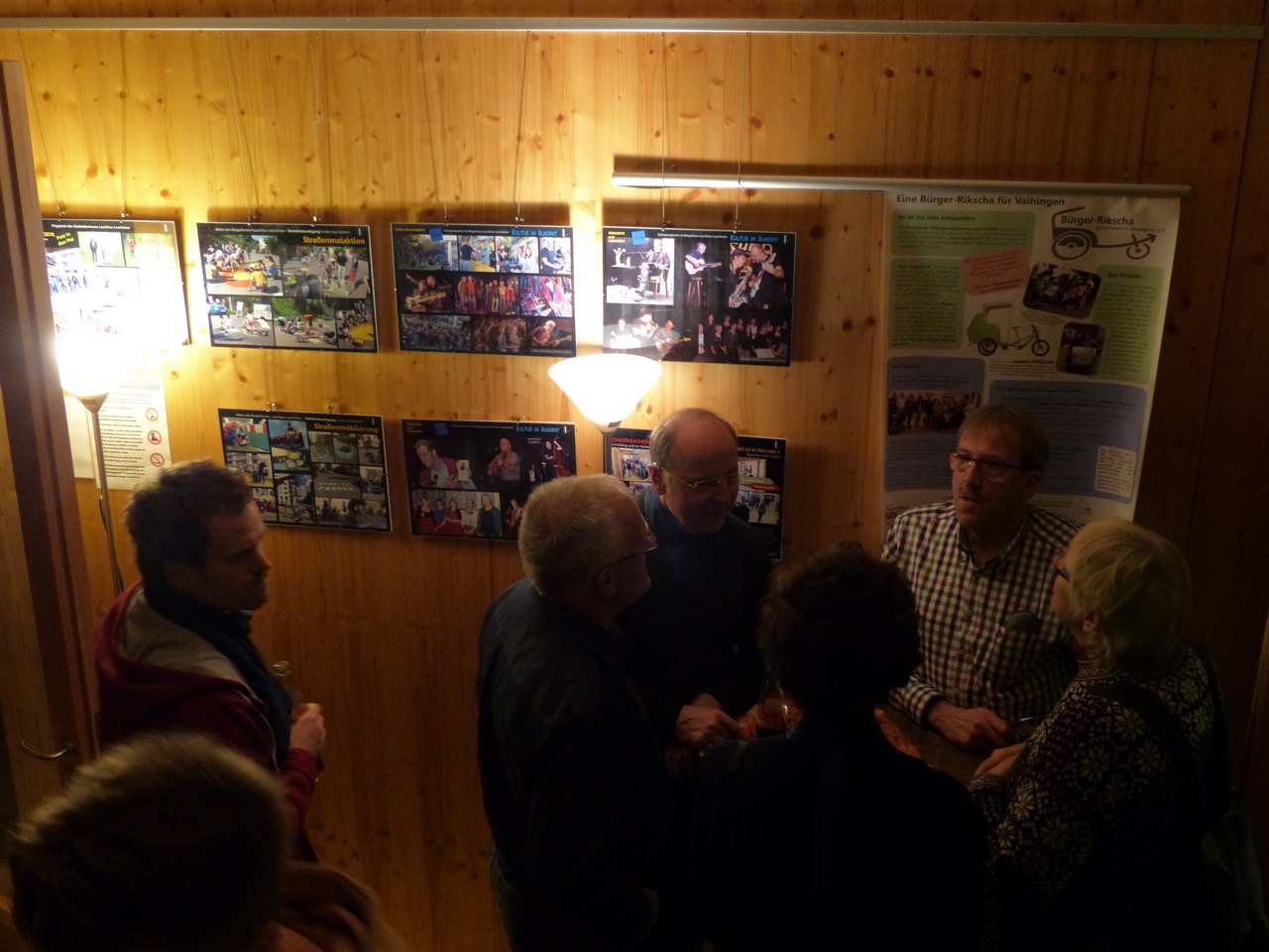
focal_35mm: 37
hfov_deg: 50.1
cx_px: 634
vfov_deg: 38.7
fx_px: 1356
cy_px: 476
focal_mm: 6.6
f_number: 2.8
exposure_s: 1/15
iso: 400
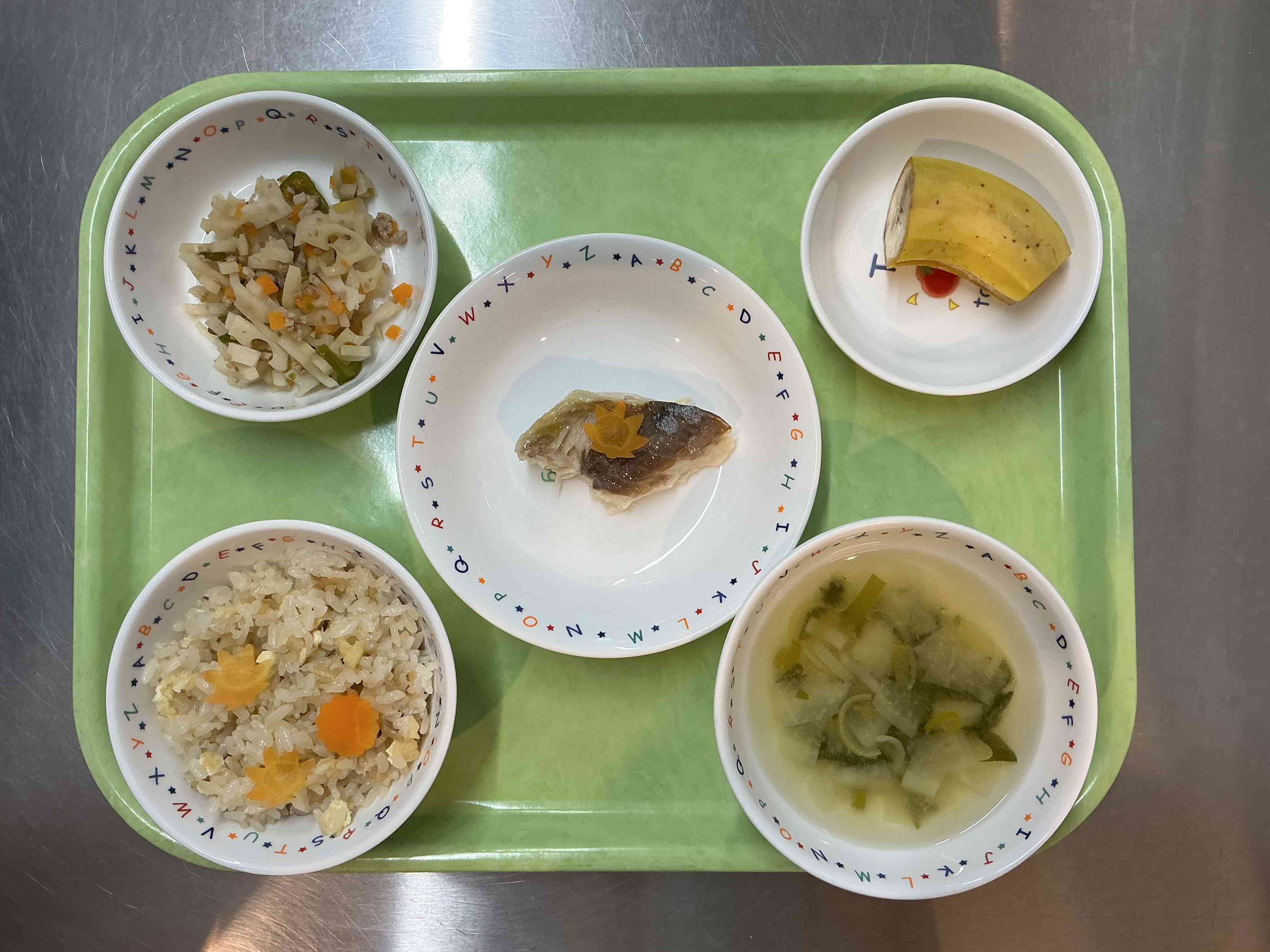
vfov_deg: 46.8
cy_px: 480
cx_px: 621
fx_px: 1101
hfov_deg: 60.0
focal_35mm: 30
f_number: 1.8
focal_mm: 3
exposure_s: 1/100
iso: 40
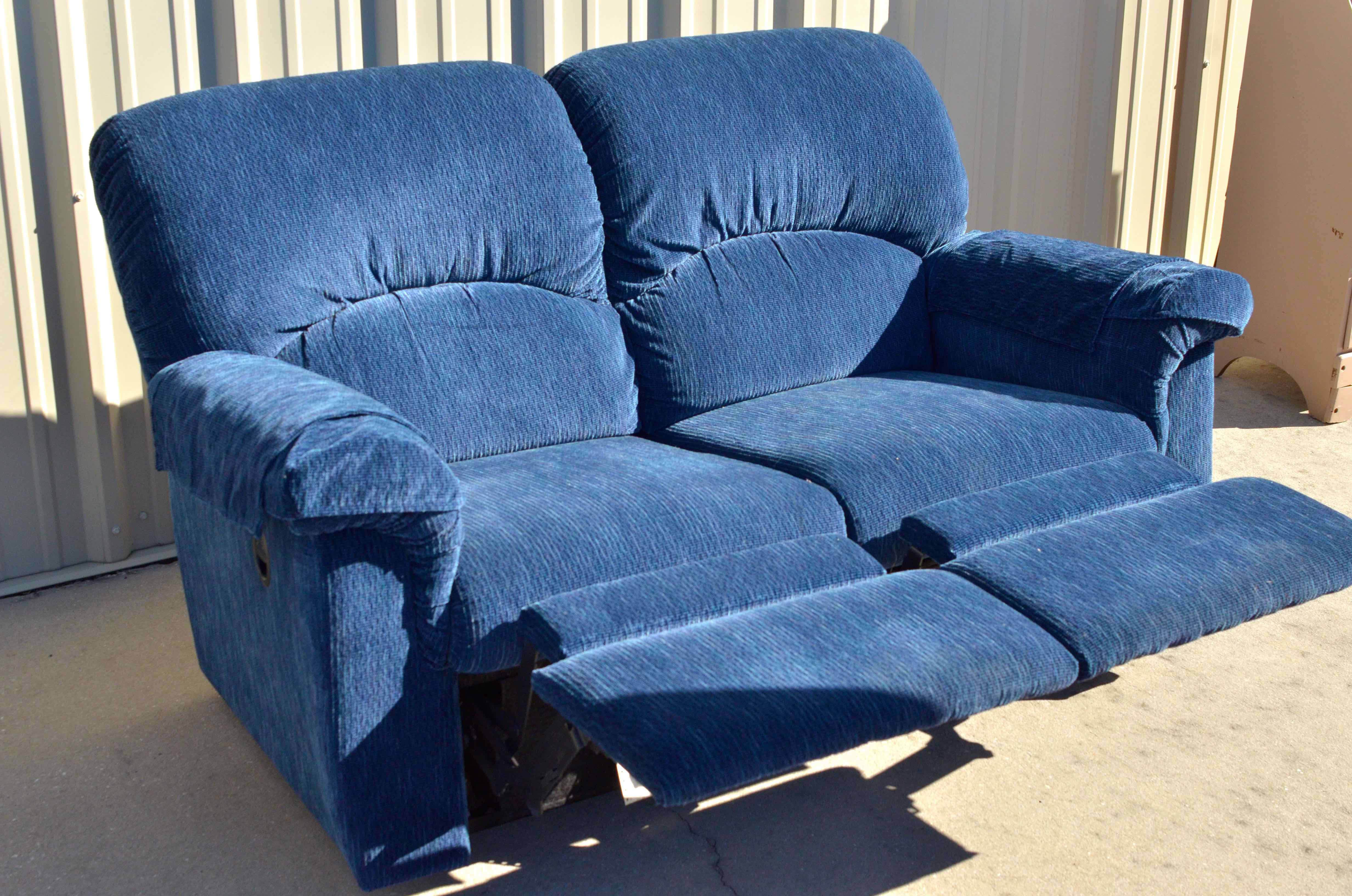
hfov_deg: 37.9
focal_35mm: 52
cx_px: 676
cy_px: 448
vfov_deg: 25.6
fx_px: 1968
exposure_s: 1/1600
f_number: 7.1
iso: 800
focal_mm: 35
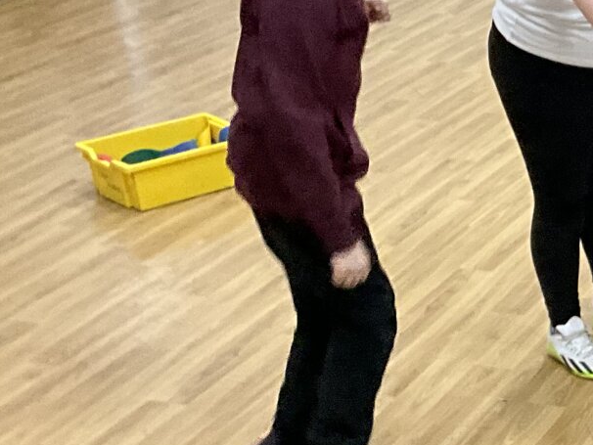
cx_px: 875
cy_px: 295
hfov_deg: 18.0
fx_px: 1679
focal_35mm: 98
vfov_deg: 15.1
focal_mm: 3
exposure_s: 1/50
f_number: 1.8
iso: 200
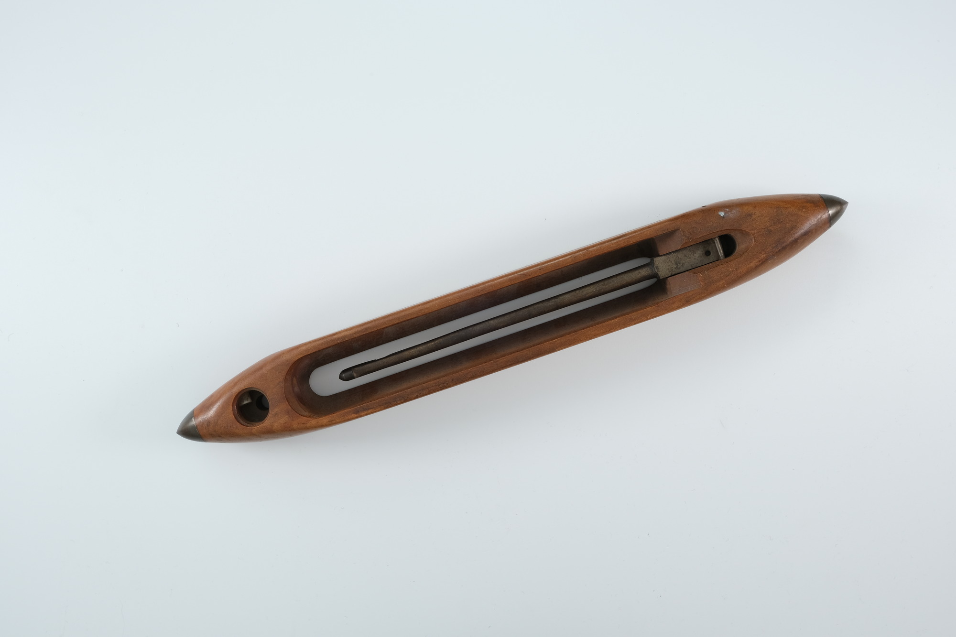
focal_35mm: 40
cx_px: 478
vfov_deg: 33.4
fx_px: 1062
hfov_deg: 48.5
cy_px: 318
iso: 200
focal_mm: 26.5
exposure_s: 1/4
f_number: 11
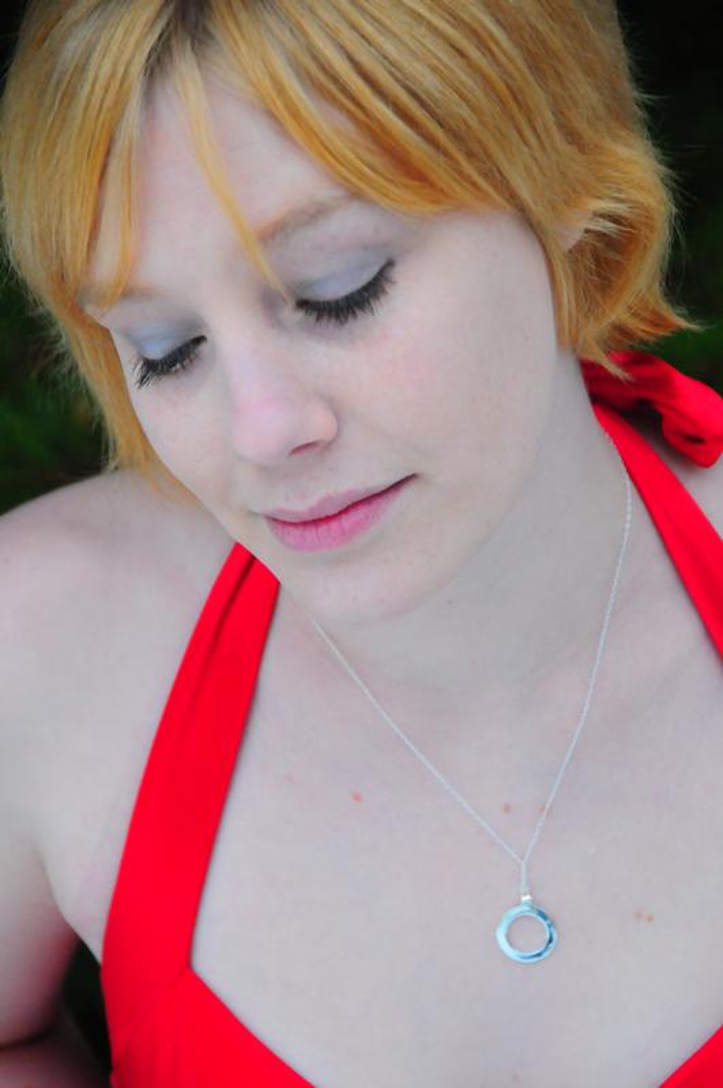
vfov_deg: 12.2
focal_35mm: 168
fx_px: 5072
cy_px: 544
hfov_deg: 8.2
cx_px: 362
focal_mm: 112
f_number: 5.3
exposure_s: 1/250
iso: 2000
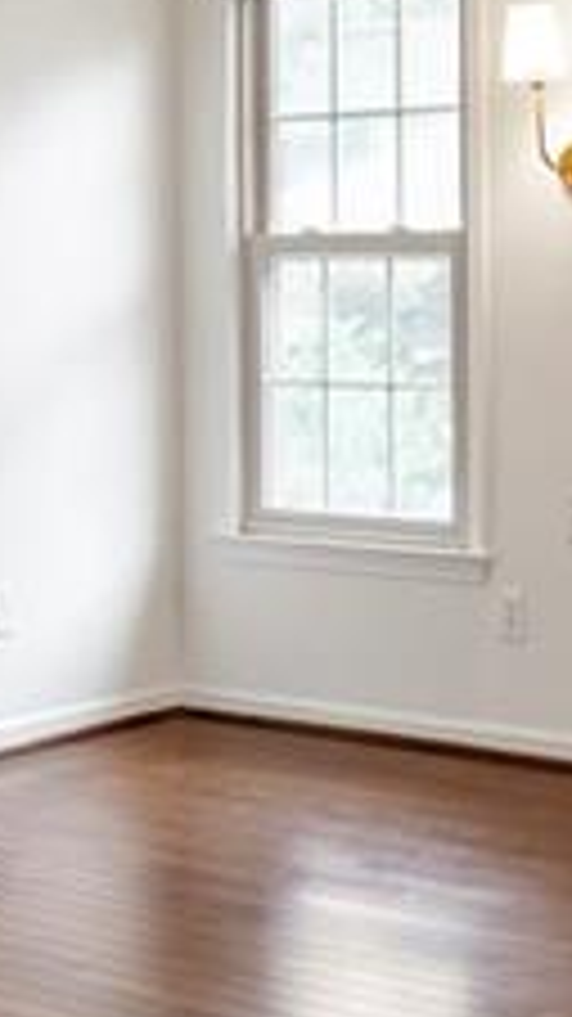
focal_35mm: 76
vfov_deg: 27.6
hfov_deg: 15.1
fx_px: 2051
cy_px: 279
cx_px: 761
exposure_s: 1/8
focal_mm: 16
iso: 320
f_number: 8
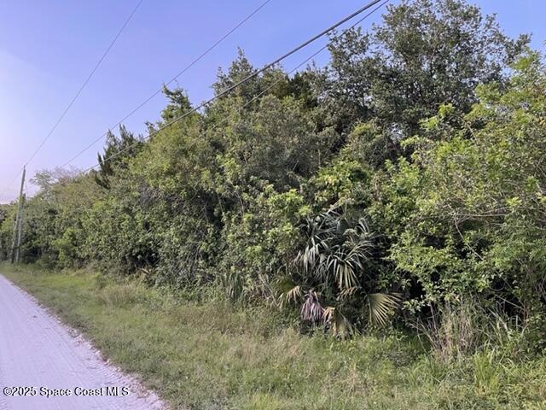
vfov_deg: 53.1
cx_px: 273
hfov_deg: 67.3
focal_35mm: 26
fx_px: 410
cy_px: 205
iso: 250
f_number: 1.6
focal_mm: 5.1
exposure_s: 1/50
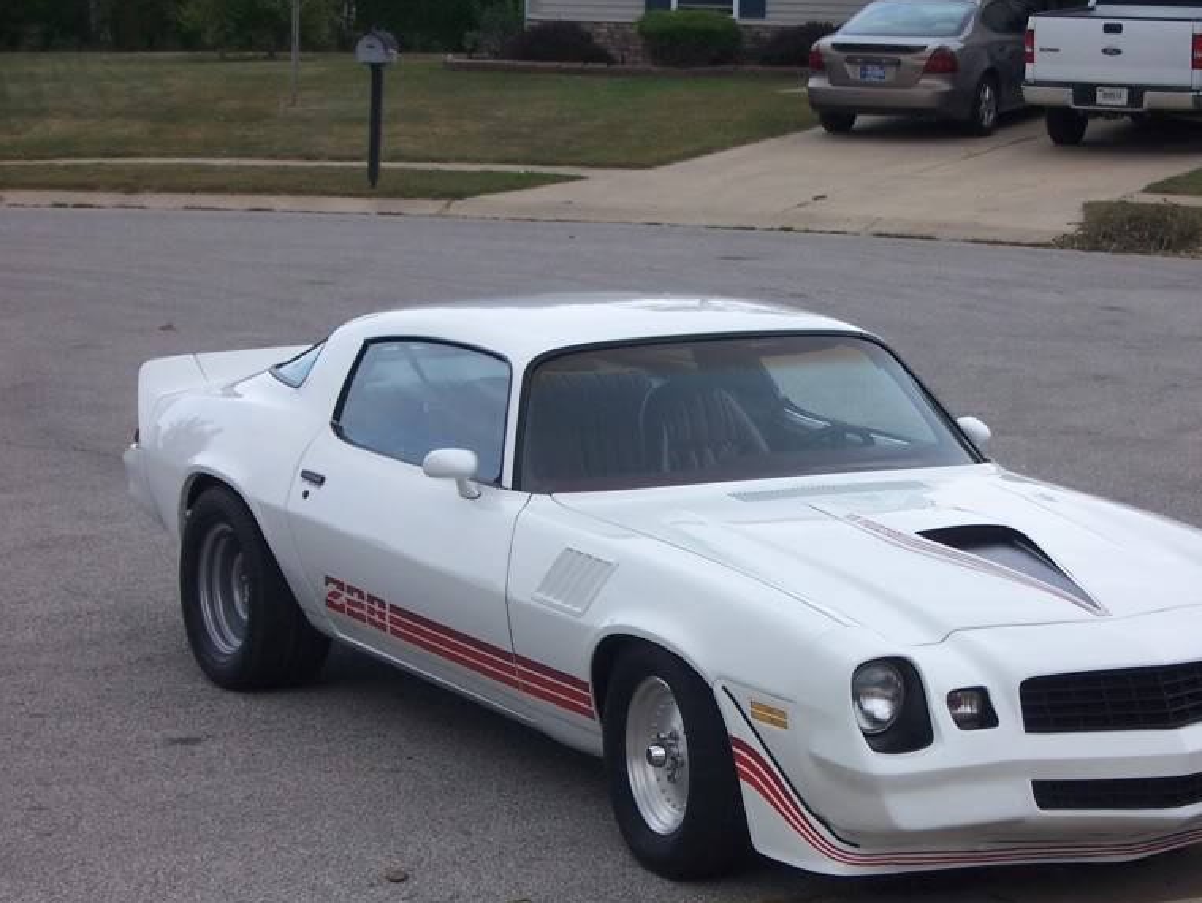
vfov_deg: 12.3
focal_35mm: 120
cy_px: 604
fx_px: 4169
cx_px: 733
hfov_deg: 16.4
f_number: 5.6
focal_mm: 14.8
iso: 80
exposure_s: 1/125
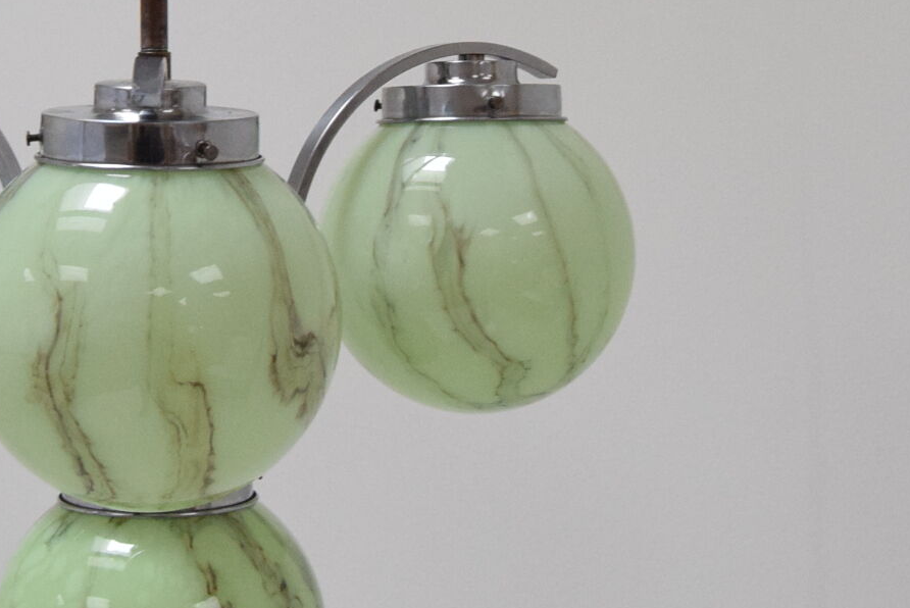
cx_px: 172
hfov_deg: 17.5
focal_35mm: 116
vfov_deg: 11.8
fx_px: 2926
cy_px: 19
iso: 1600
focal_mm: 23
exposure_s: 1/125
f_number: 5.6
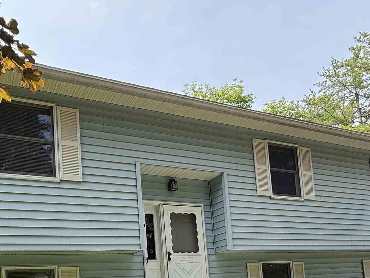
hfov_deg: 55.7
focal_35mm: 32
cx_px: 125
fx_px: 342
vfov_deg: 39.5
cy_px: 271
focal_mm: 2.22
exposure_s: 1/359
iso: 50
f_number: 2.2
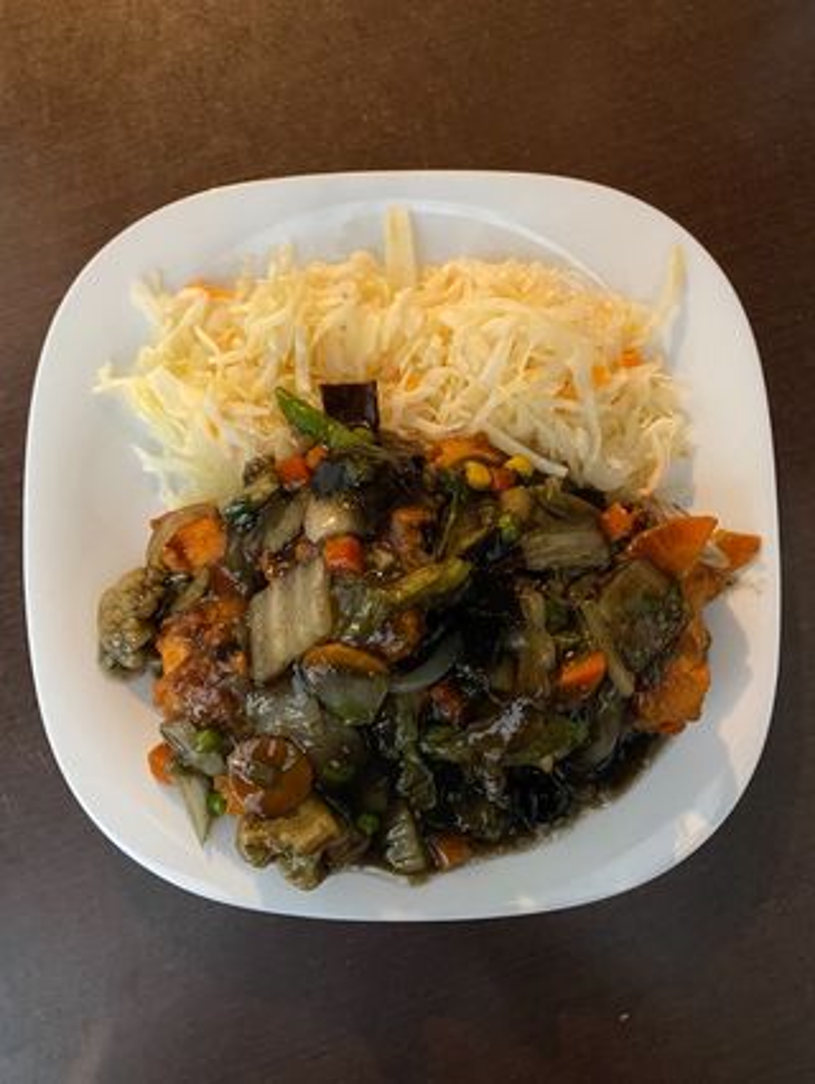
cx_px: 408
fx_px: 815
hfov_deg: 53.1
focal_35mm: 26
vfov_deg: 67.3
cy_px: 542
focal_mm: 4.25
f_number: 1.8
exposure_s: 1/25
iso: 500
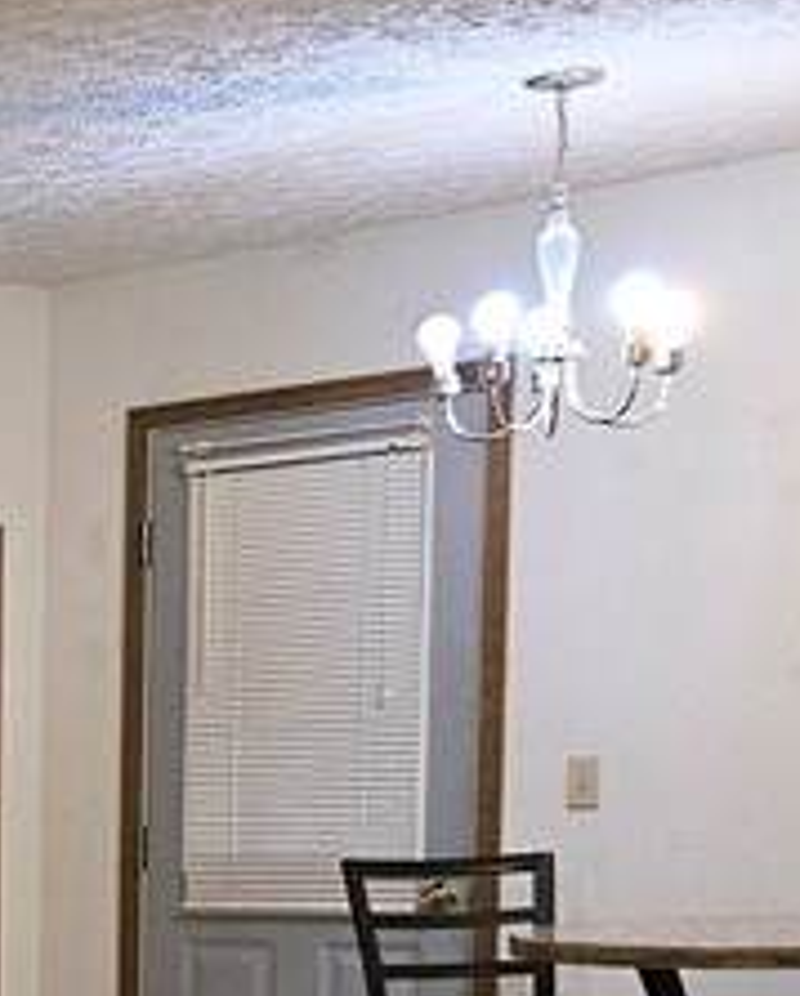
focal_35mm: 103
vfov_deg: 18.0
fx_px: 3042
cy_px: 1076
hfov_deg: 12.2
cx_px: -1082
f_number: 1.7
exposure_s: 1/24
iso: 100
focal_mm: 6.3
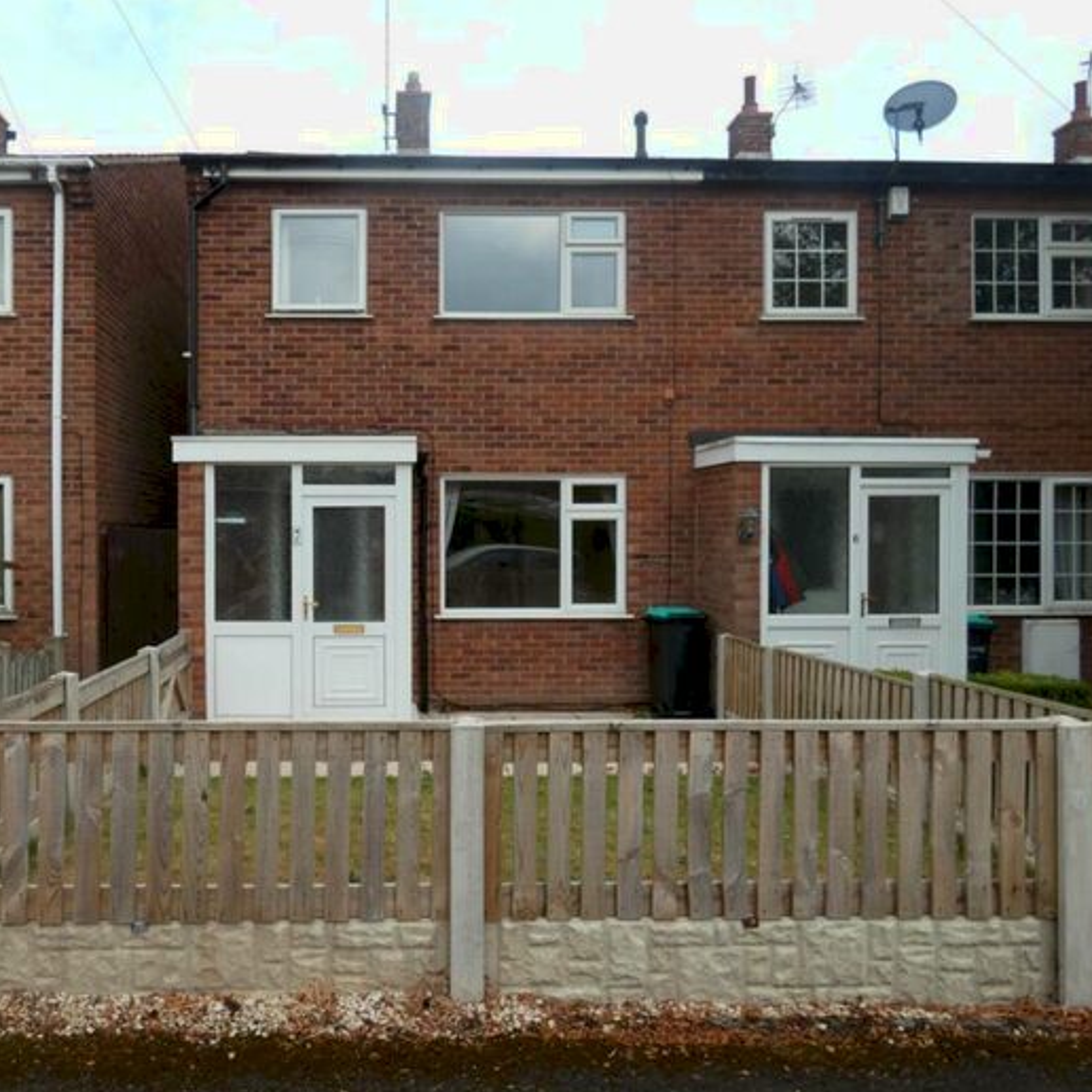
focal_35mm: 24
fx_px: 857
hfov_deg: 63.9
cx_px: 396
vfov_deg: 65.0
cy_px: 551
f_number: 2.8
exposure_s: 1/640
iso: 80
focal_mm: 3.6
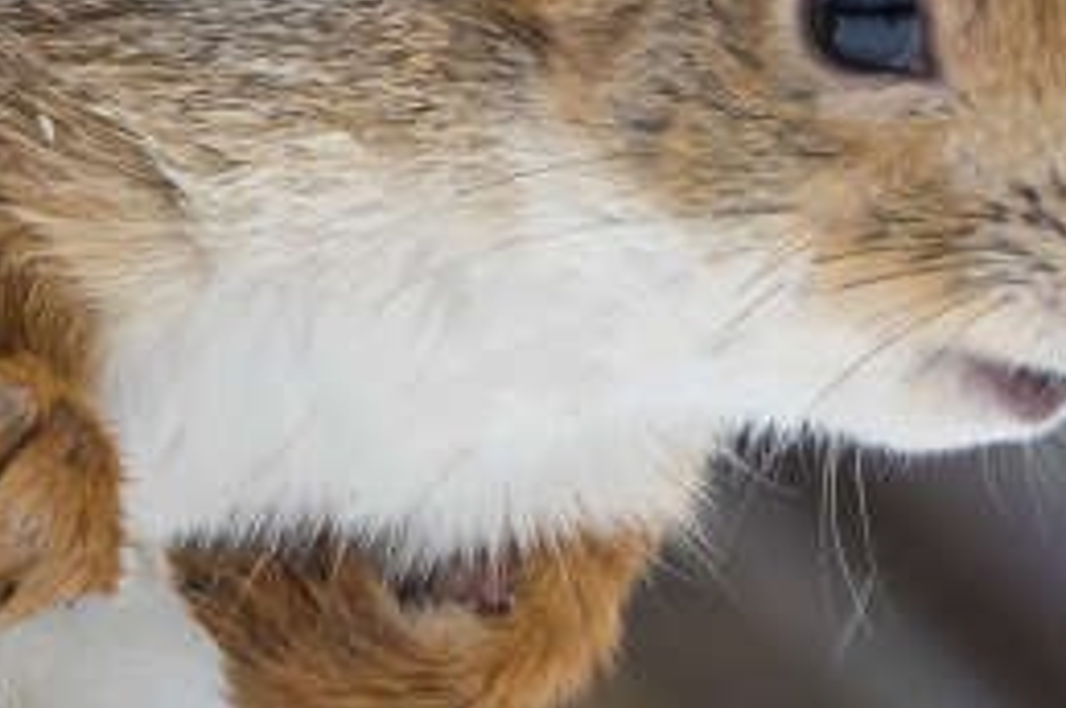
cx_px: 679
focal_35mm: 2783
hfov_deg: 0.7
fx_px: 82304
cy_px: -78
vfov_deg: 0.5
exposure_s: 1/250
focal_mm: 220
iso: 640
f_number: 4
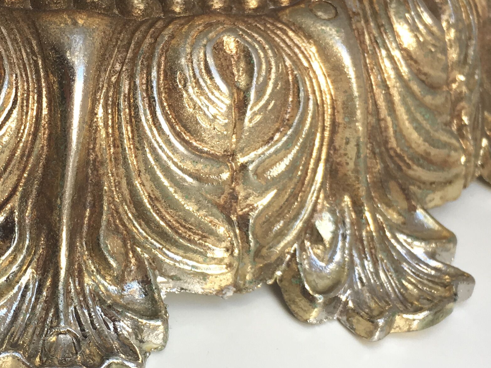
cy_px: 150
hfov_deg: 25.5
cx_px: 85
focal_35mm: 75
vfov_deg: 19.6
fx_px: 1064
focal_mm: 4.15
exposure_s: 1/100
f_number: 2.2
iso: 25
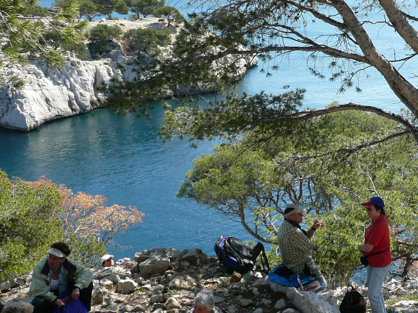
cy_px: 110
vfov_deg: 26.0
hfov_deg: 32.7
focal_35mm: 56
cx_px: 373
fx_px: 676
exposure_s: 1/400
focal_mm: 4.9
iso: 100
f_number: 3.4
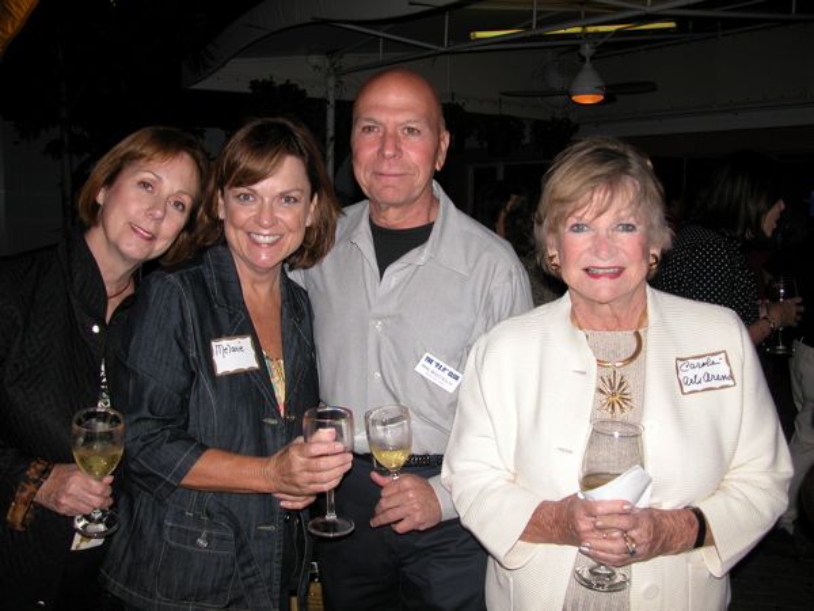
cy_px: 306
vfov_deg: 40.7
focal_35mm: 35
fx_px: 823
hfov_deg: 52.6
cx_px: 407
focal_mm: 8.9
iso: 100
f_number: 2.8
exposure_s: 1/60
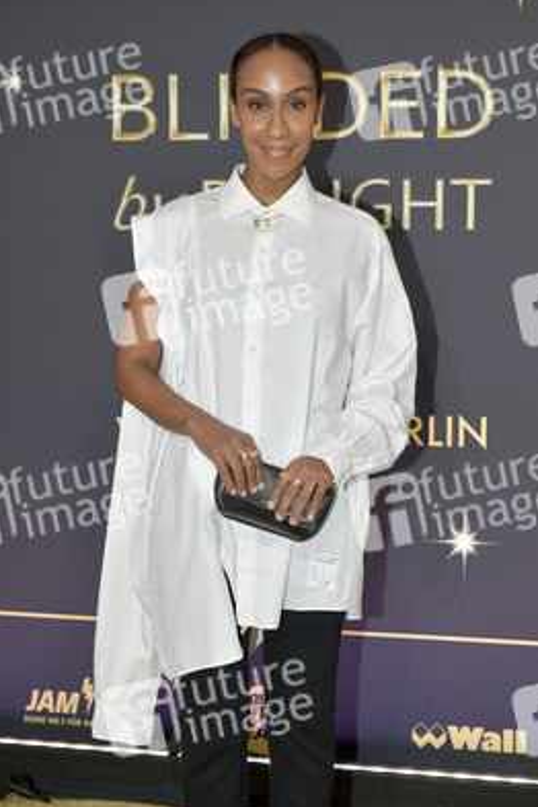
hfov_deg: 23.0
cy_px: 400
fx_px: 1322
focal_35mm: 59
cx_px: 267
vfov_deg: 33.9
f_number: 6.3
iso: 1250
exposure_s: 1/250
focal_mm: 58
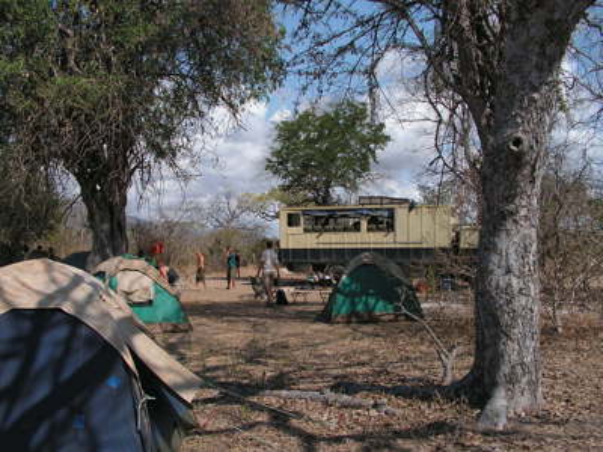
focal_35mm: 36
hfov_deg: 51.4
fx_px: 627
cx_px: 302
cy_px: 226
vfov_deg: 39.7
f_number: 4.8
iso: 50
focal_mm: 6
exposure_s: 1/400
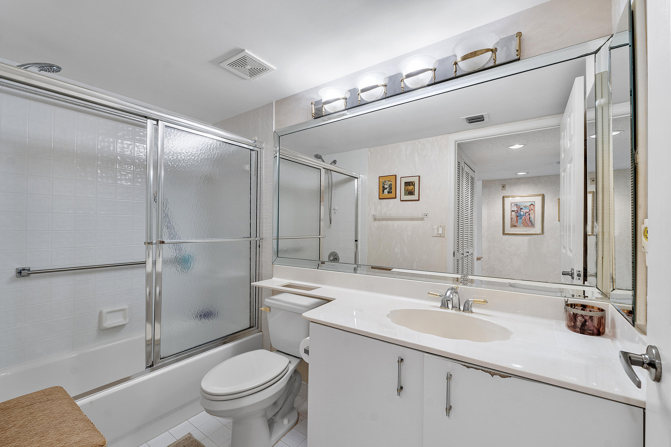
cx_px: 336
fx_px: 280
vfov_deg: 77.3
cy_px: 224
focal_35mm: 15
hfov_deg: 100.4
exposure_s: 1/2.5
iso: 160
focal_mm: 10
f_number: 11
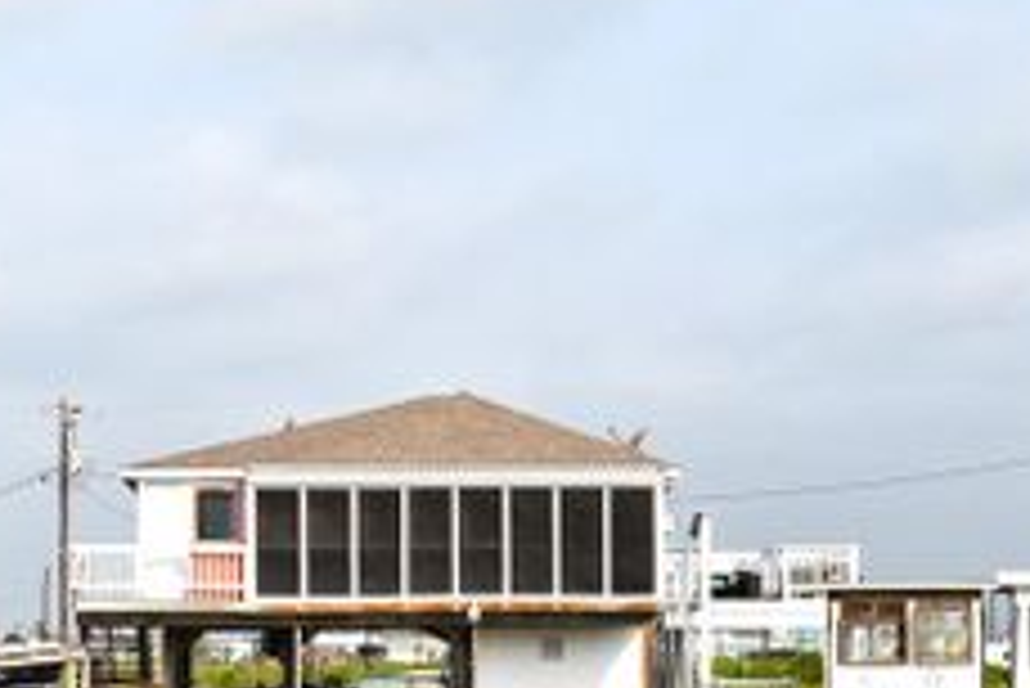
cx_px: 630
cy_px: 544
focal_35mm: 170
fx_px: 4867
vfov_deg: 8.1
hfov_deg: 12.1
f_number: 10
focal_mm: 52
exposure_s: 1/400
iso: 200
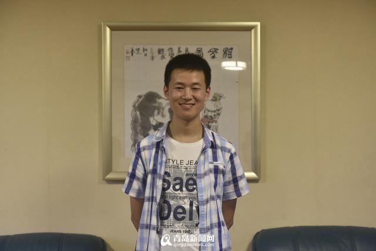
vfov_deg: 28.1
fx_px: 501
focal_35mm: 48
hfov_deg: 41.1
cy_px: 126
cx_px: 188
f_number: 4
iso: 2000
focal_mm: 48
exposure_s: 1/50
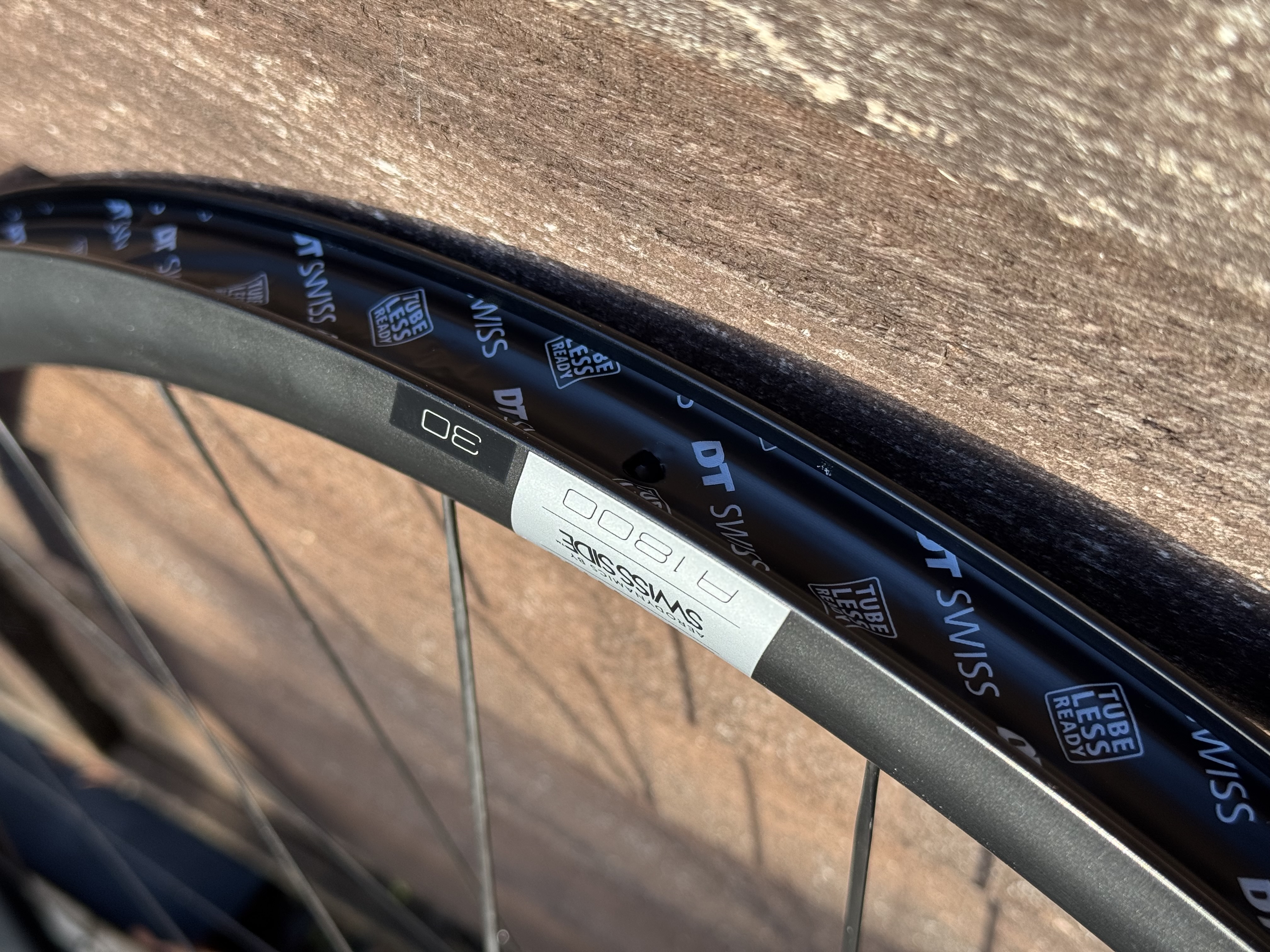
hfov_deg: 39.7
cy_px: 476
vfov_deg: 30.3
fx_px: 1761
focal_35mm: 48
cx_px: 635
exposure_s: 1/390
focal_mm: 6.76
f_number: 1.78
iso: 64
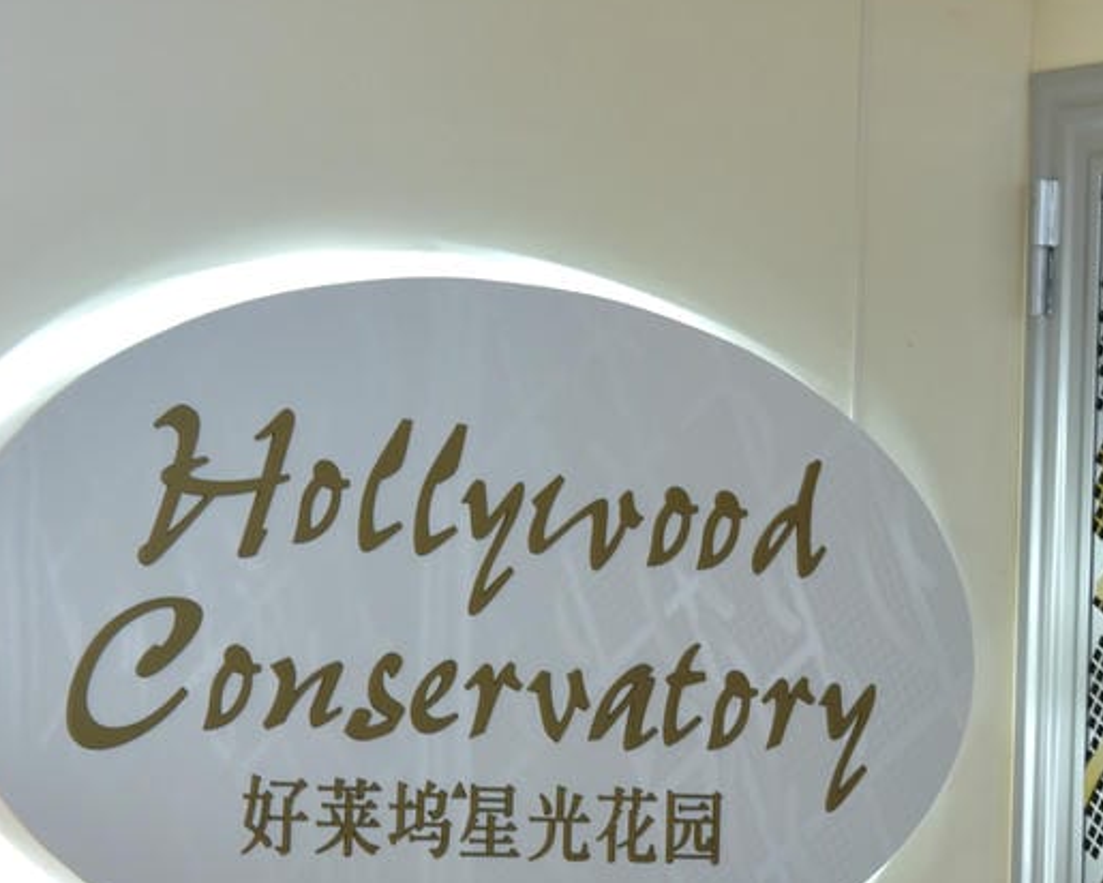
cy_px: 588
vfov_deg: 10.1
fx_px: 4995
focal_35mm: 153
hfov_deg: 12.6
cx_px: 613
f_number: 4
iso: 640
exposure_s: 1/60
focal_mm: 70
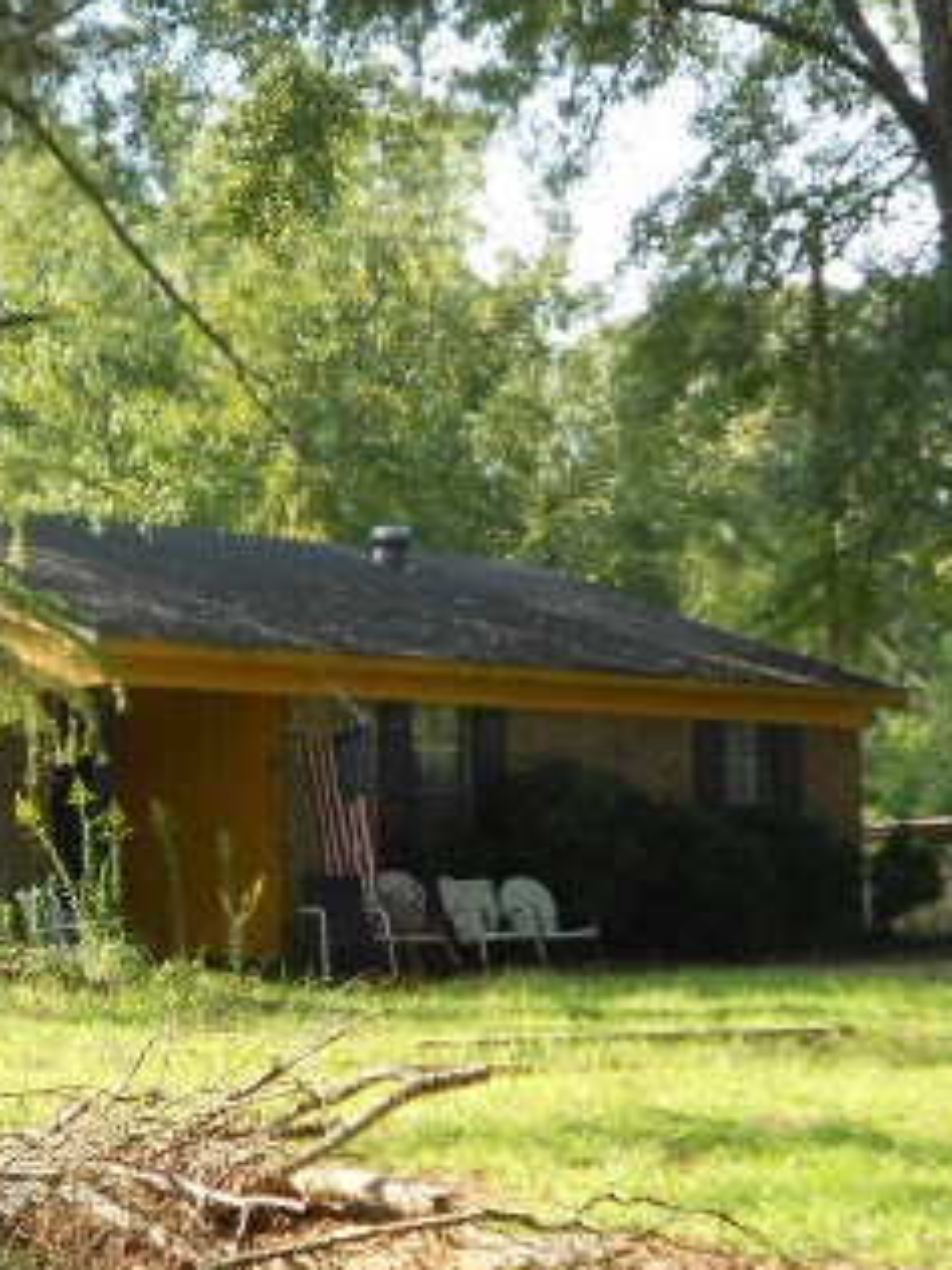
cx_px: -28
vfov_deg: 22.5
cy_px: 784
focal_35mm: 87
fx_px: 3190
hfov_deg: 16.6
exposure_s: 1/80
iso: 80
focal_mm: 7.7
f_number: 4.2
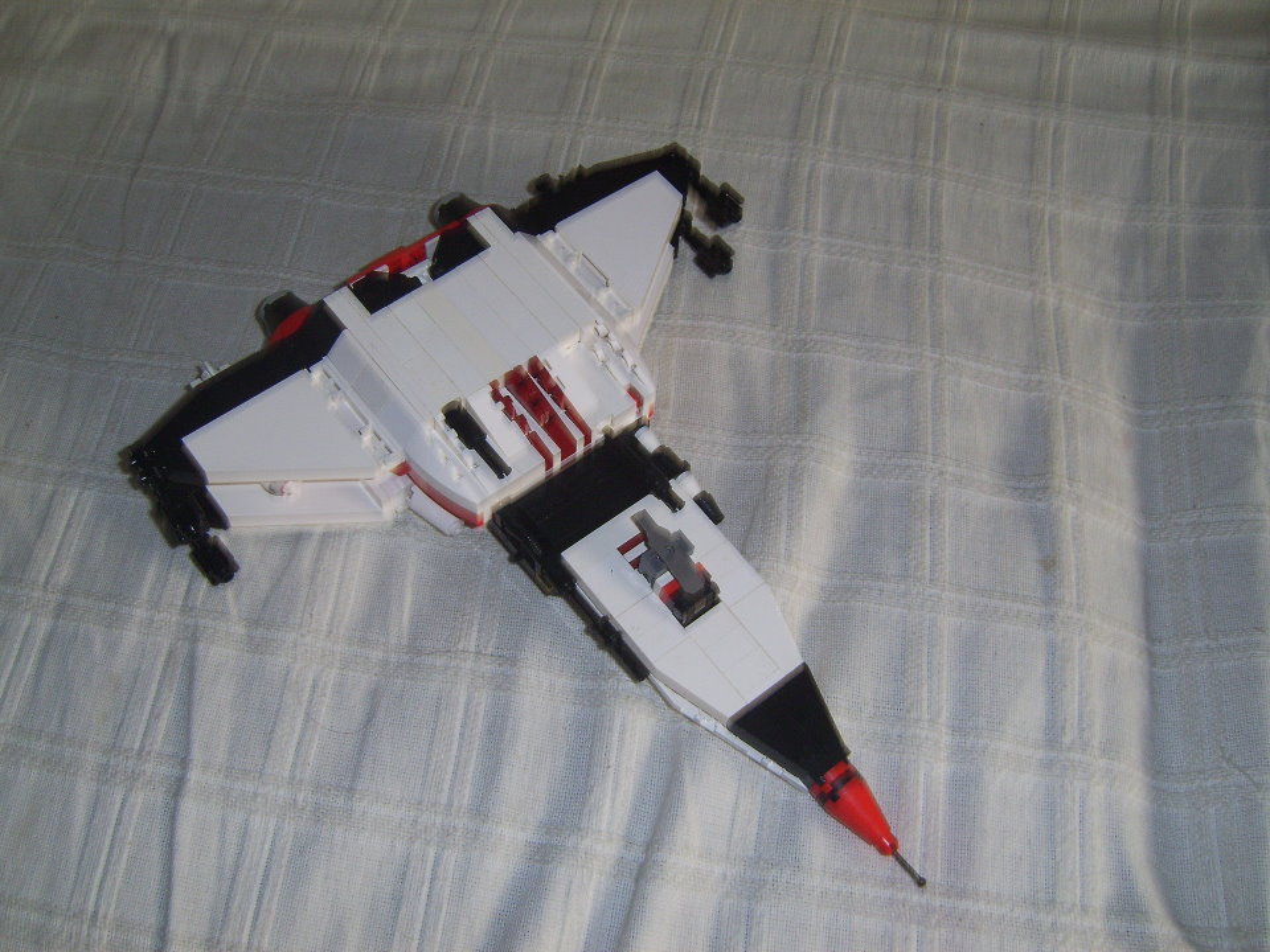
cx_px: 635
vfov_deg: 37.7
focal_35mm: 38
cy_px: 476
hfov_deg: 49.0
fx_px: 1394
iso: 100
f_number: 2.8
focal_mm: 7.8
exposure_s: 1/30
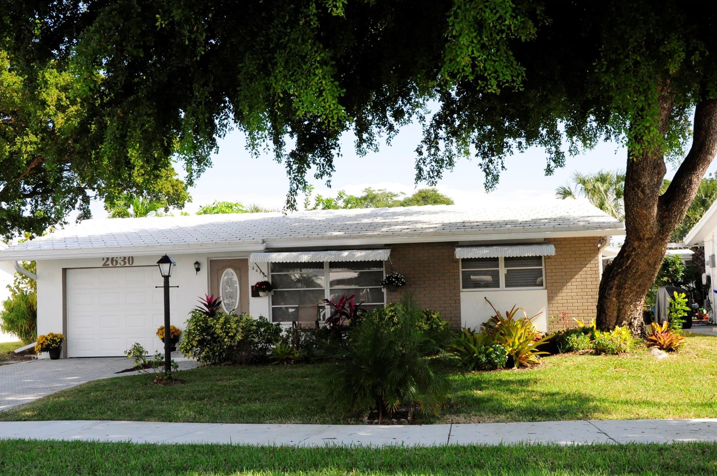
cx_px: 335
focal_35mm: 45
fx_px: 895
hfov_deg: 43.6
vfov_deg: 29.8
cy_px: 254
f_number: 7.1
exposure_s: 1/4000
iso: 2200
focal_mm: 28
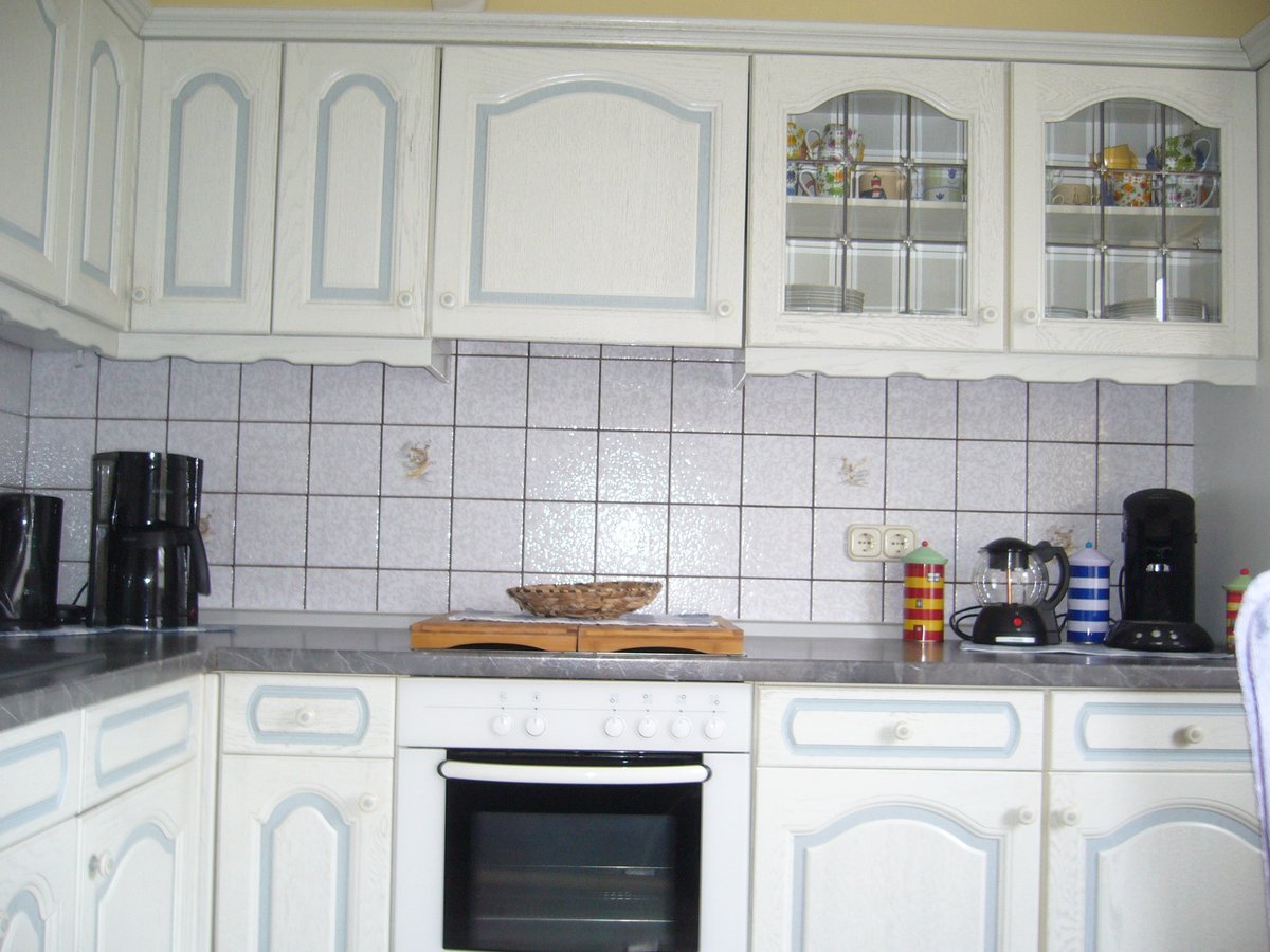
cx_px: 635
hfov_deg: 52.6
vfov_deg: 40.7
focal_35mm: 35
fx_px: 1284
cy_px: 476
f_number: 2.8
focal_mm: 5.8
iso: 125
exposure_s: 1/30
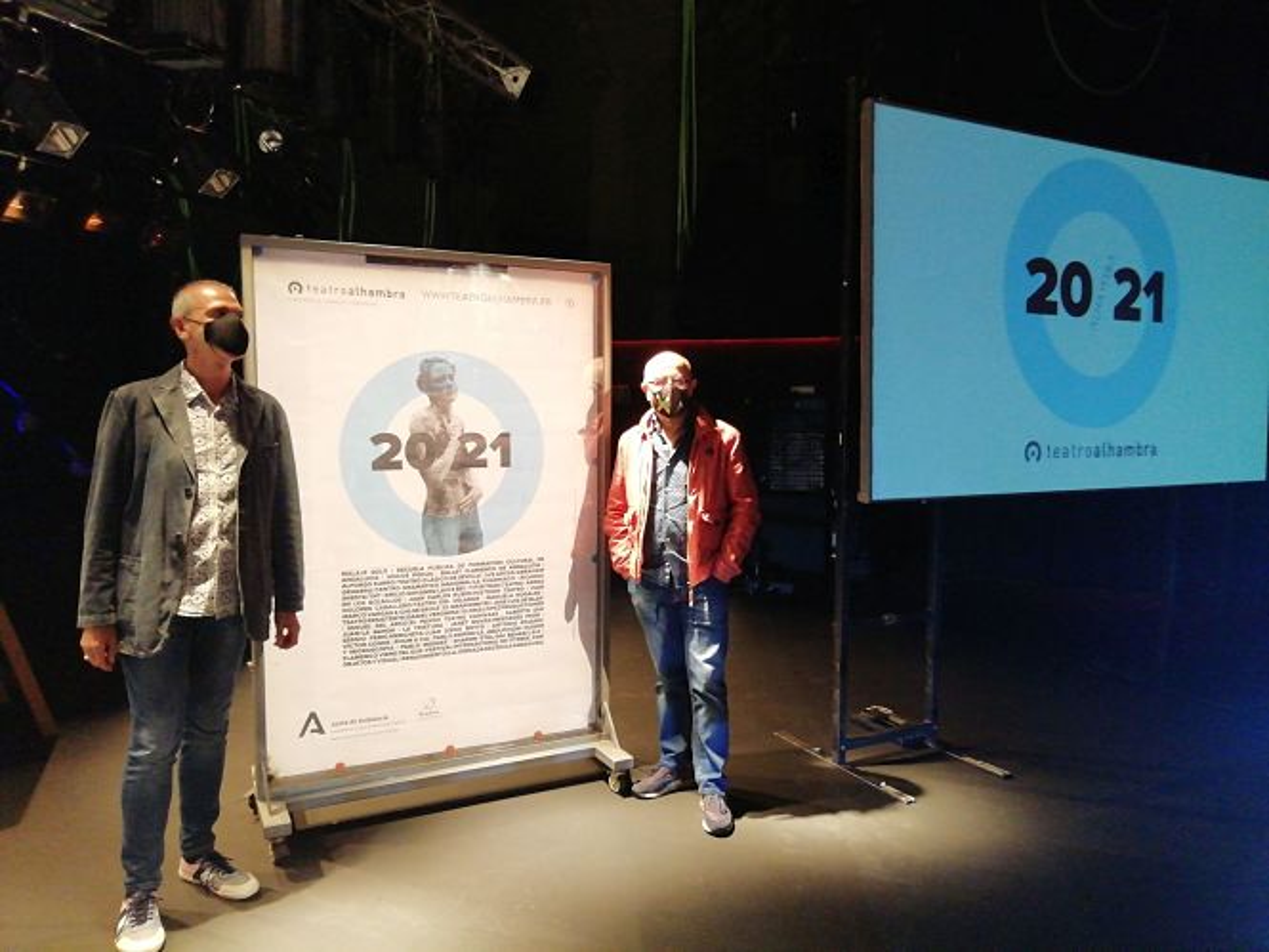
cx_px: 634
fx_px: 953
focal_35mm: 26
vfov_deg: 53.1
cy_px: 476
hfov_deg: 67.3
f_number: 2.2
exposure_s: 1/33.3
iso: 320
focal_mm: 3.21
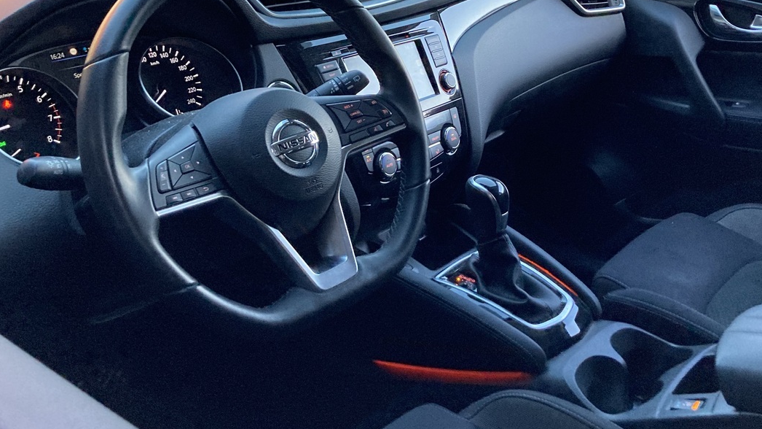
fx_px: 848
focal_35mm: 42
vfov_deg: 28.3
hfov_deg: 48.0
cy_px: 174
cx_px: 462
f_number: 1.8
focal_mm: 3.99
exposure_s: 1/40
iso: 400
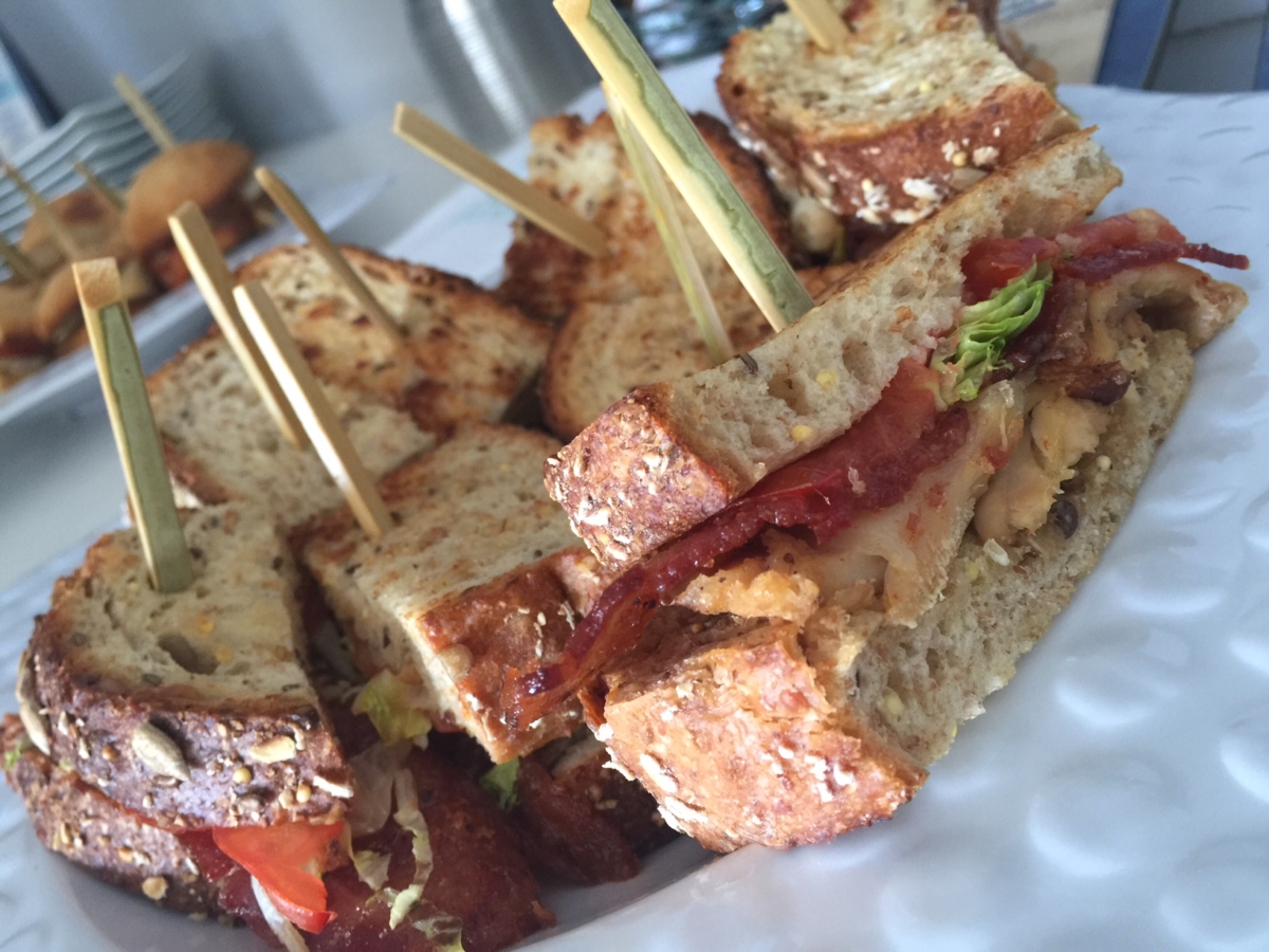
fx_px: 1063
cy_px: 476
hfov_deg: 61.7
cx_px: 634
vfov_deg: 48.2
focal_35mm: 29
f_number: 2.2
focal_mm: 4.15
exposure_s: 1/15
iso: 80
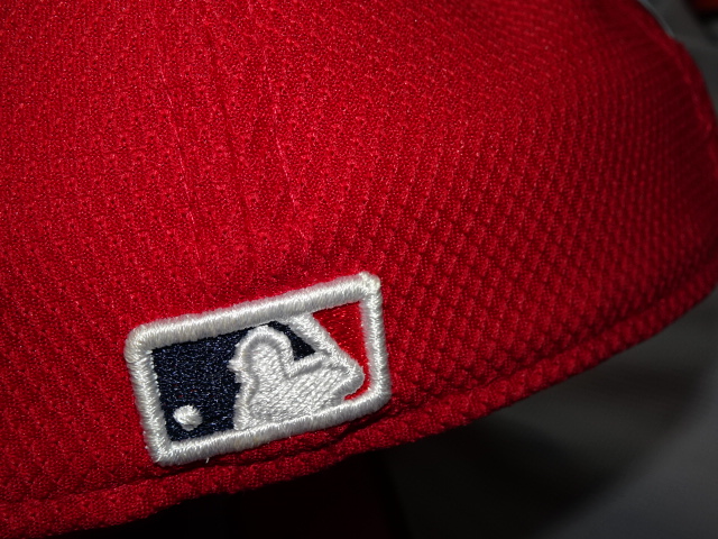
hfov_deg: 36.8
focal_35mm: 52
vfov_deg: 28.0
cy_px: 270
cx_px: 359
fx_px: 1079
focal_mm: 8.84
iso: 80
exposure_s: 1/60
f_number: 4.5
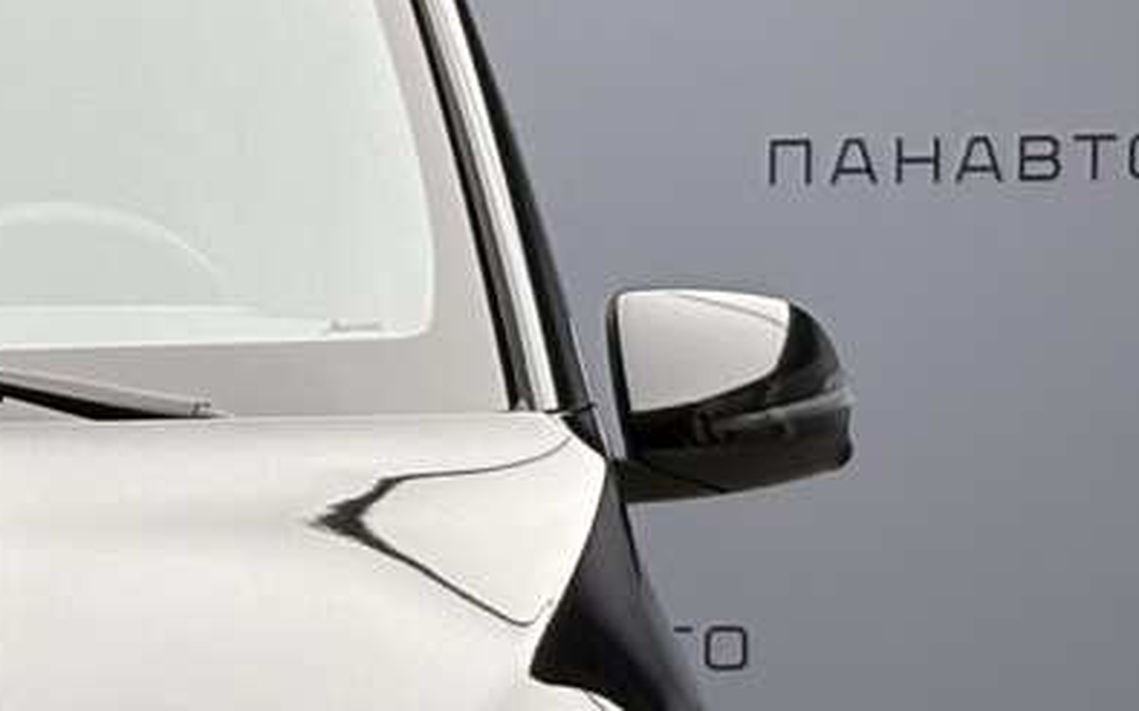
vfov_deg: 6.7
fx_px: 6082
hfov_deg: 10.4
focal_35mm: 196
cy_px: 793
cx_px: -425
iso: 32
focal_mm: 5.96
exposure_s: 1/106
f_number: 1.6
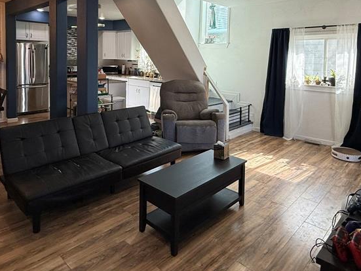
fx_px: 271
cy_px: 69
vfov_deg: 51.0
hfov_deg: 67.3
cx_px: 182
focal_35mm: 26
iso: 64
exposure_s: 1/120
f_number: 2.2
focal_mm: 2.22
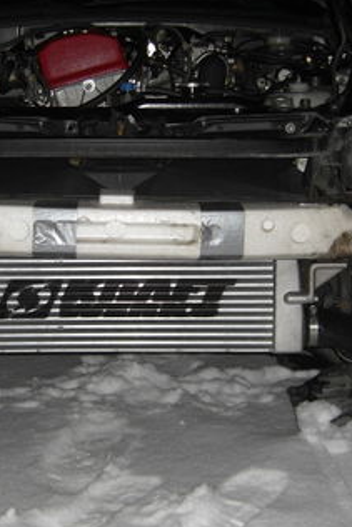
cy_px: 255
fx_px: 1172
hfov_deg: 17.0
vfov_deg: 25.3
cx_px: 117
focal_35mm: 80
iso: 100
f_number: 2.8
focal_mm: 7.9
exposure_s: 1/60
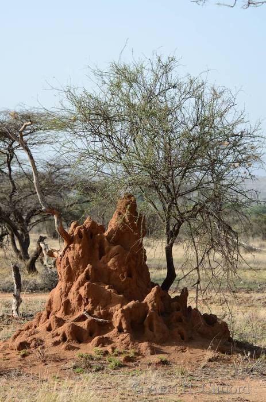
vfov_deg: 14.4
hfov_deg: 9.6
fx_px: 1588
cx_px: 133
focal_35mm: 142
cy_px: 201
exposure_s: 1/400
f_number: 5
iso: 100
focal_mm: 95
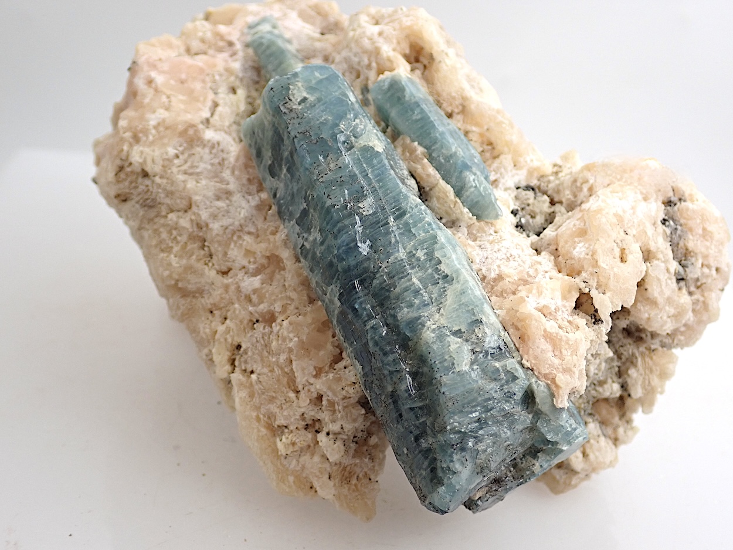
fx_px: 932
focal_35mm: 44
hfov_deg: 42.9
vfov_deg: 32.9
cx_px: 366
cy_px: 275
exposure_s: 1/40
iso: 200
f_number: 2.9
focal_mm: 7.84
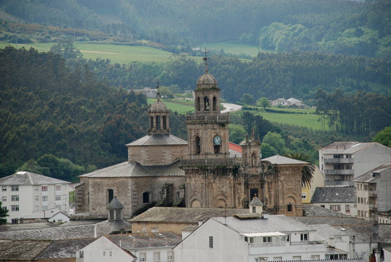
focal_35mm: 202
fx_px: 2201
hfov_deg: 10.2
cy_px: 131
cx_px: 196
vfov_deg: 6.8
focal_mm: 135
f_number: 5.6
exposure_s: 1/160
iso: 100
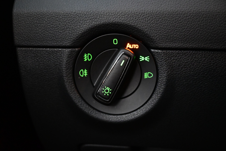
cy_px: 76
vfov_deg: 32.4
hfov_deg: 47.2
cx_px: 113
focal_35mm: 41
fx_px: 259
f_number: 4.5
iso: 6400
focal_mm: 27.5
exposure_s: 1/25
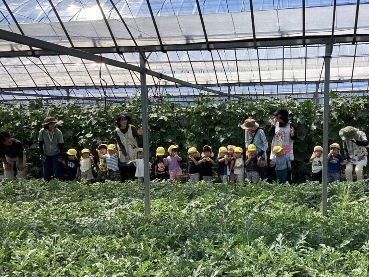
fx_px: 330
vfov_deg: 45.4
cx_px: 184
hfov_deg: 58.4
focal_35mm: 31
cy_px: 138
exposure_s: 1/1072
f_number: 2.4
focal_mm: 3.3
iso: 25
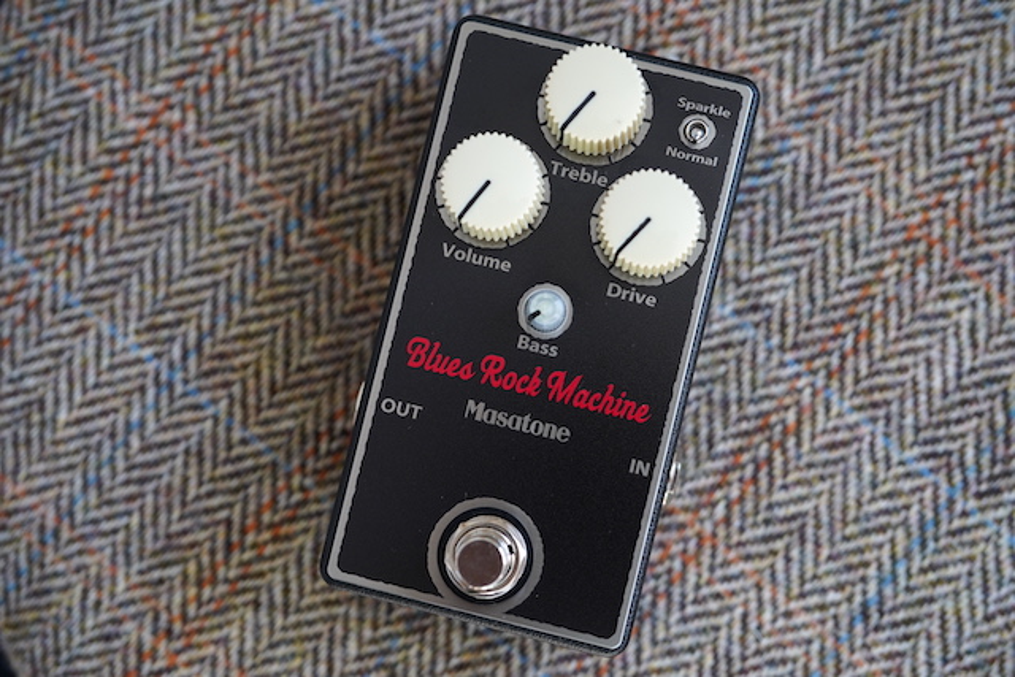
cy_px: 338
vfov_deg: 27.0
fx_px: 1410
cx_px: 508
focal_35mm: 50
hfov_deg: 39.6
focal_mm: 50
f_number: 4
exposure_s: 1/60
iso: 400
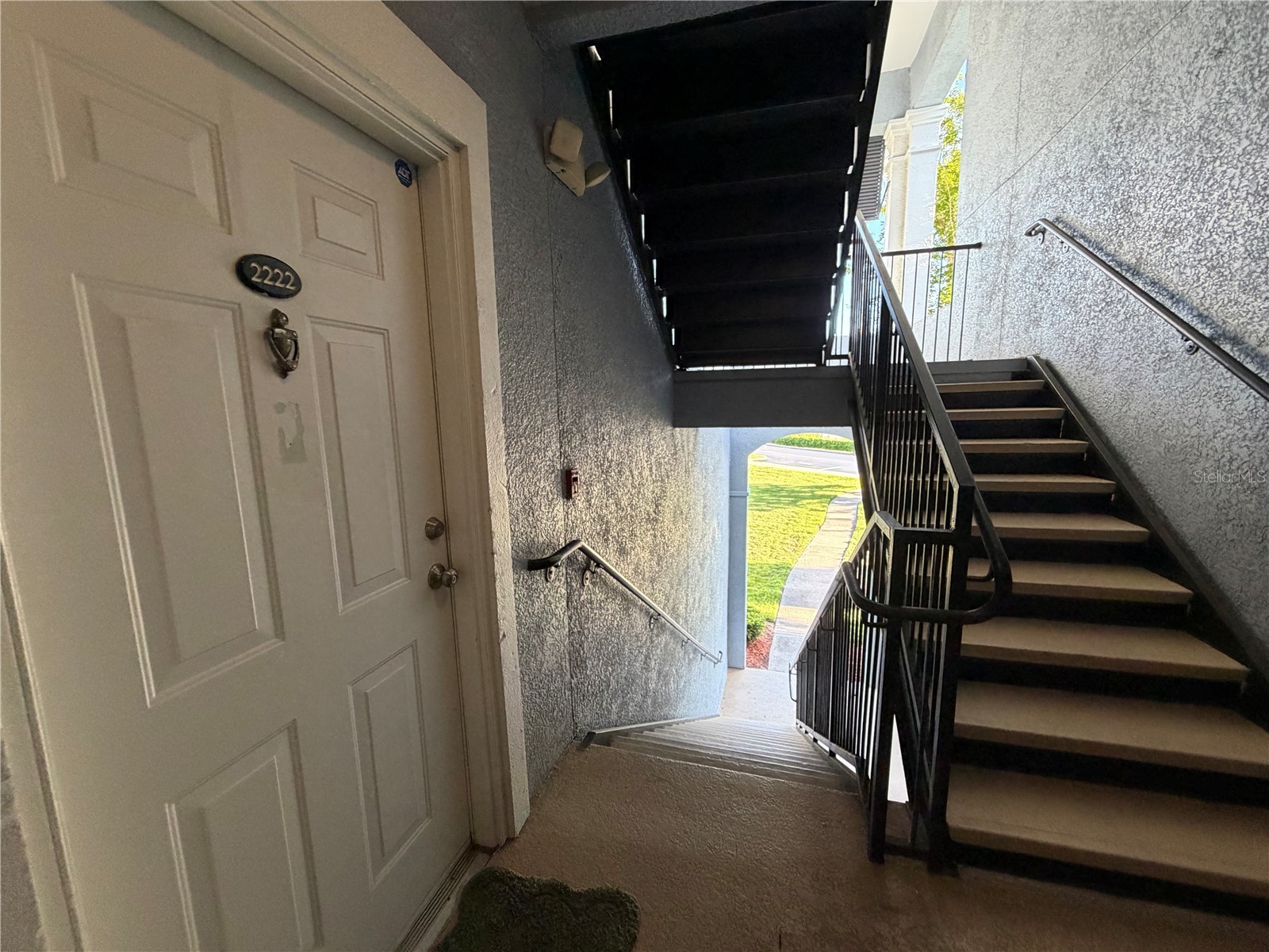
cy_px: 476
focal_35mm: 14
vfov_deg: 85.7
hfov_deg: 102.1
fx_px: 513
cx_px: 634
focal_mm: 2.22
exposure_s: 1/60
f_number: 2.2
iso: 320
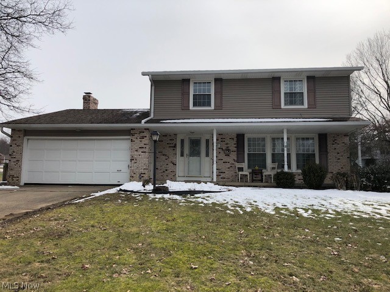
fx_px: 315
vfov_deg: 49.7
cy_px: 146
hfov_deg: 63.4
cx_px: 195
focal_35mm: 28
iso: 20
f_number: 1.8
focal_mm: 3.99
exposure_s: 1/4000
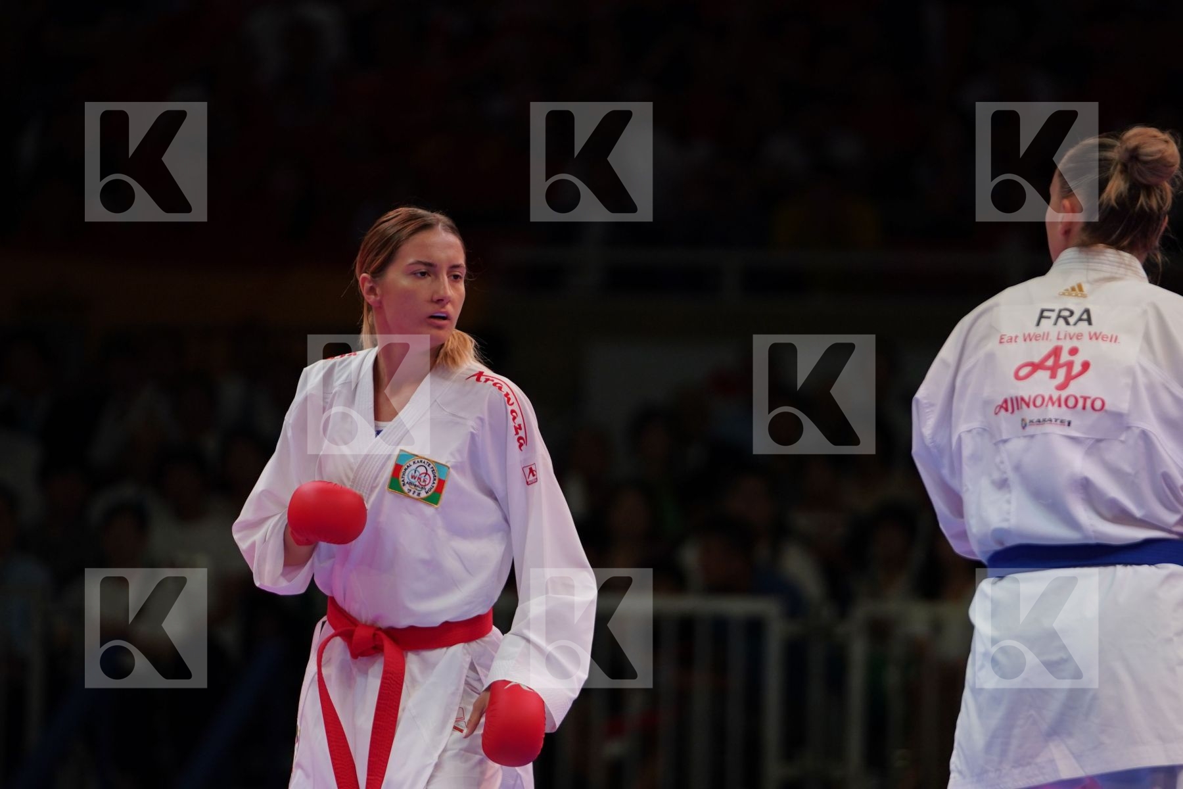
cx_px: 592
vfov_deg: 5.0
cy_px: 394
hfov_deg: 7.5
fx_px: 8970
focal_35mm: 273
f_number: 2.8
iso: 640
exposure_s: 1/1000
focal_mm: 182
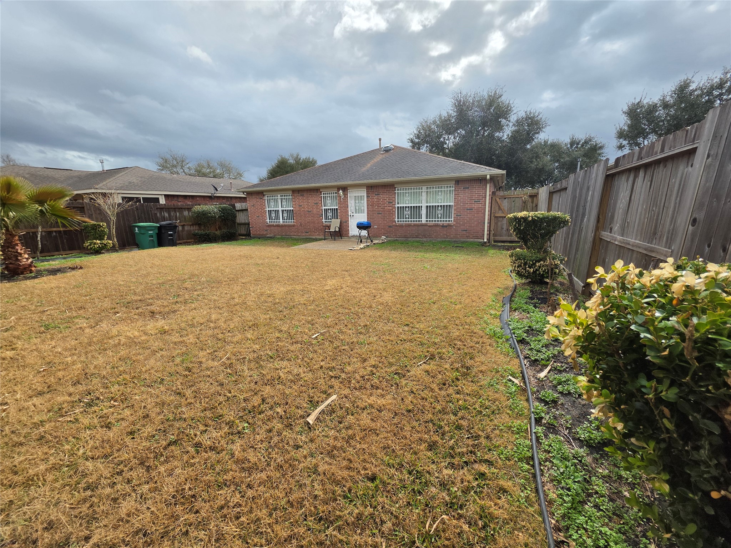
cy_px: 274
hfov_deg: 106.2
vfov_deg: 89.9
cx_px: 366
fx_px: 275
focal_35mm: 13
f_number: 1.9
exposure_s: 1/1983
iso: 40
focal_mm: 2.2
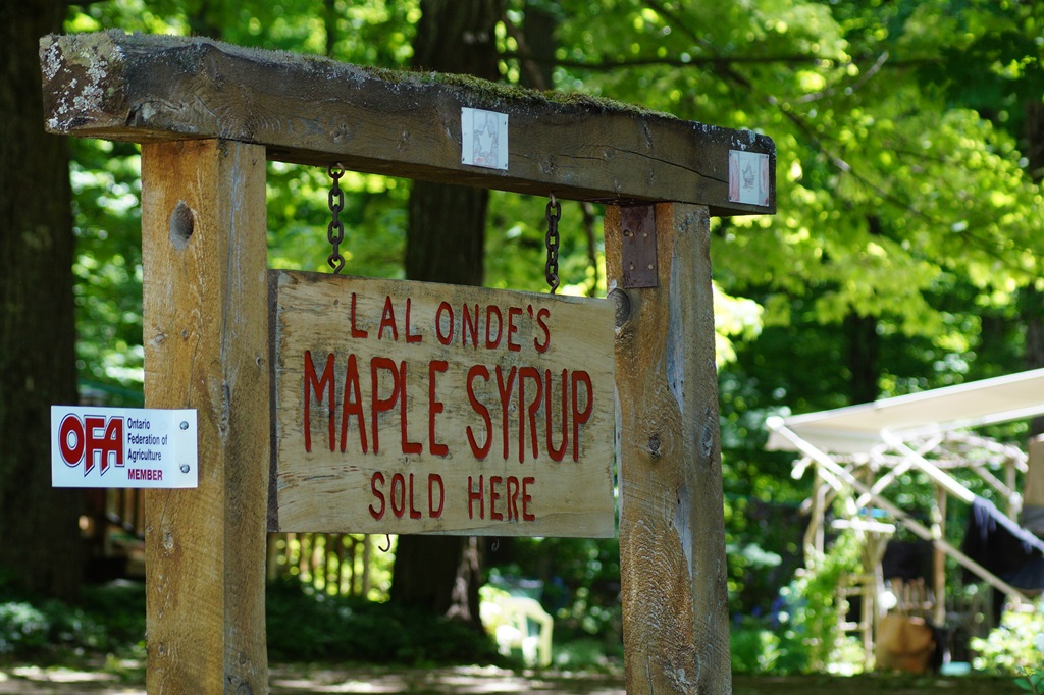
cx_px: 522
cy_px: 348
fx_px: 5870
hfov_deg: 10.2
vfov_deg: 6.8
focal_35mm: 202
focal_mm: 135
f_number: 5.6
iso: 800
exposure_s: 1/250
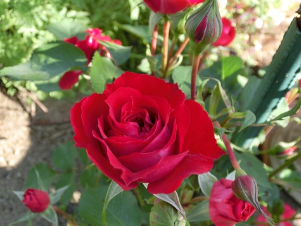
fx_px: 322
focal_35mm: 37
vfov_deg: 38.6
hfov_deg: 50.1
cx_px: 150
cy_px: 113
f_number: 4.1
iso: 100
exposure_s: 1/125
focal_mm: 6.5
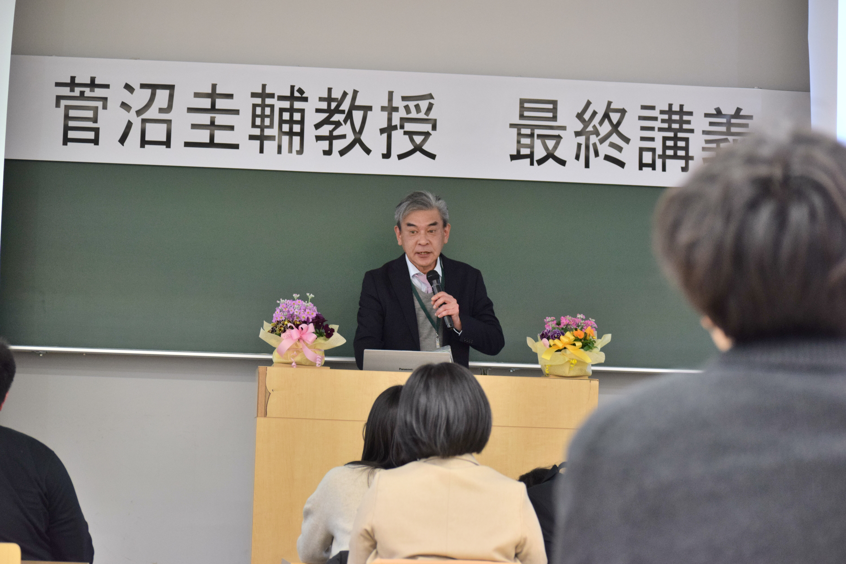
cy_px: 282
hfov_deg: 20.6
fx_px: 2326
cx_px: 423
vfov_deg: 13.8
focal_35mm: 99
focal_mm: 66
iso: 1400
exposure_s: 1/60
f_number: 4
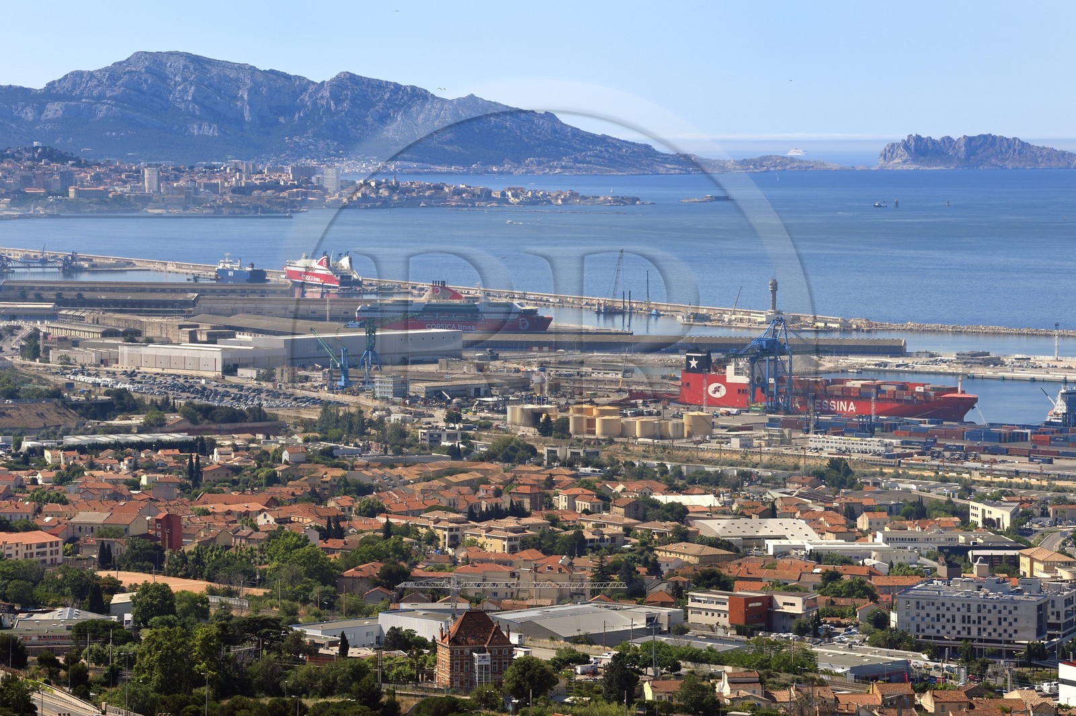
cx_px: 538
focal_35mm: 145
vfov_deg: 9.5
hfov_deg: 14.2
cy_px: 358
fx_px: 4331
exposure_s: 1/160
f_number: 18
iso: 200
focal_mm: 145
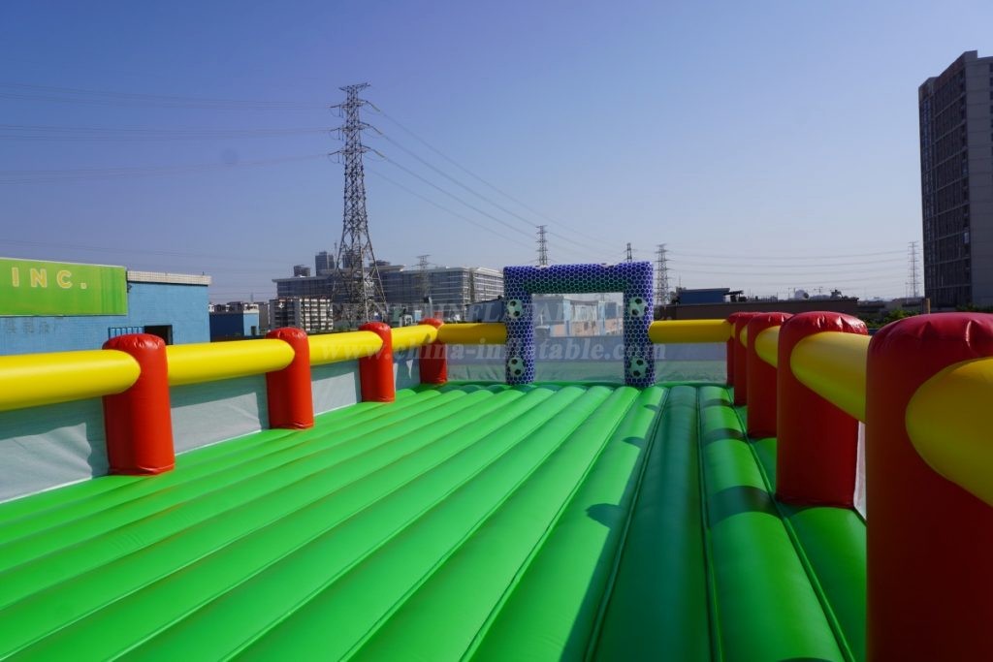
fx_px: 662
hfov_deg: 73.7
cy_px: 331
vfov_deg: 53.1
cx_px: 496
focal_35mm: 24
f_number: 10
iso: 100
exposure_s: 1/320
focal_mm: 16
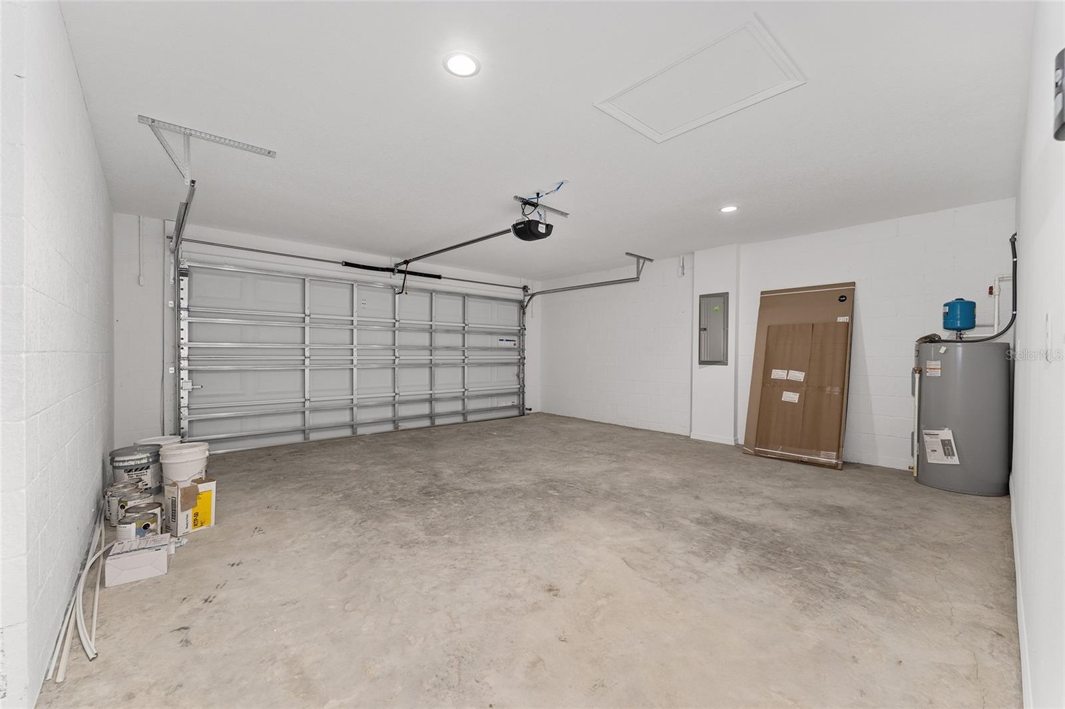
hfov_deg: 104.3
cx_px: 532
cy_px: 354
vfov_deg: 81.2
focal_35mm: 14
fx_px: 414
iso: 400
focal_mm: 14
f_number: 7.1
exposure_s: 1/3
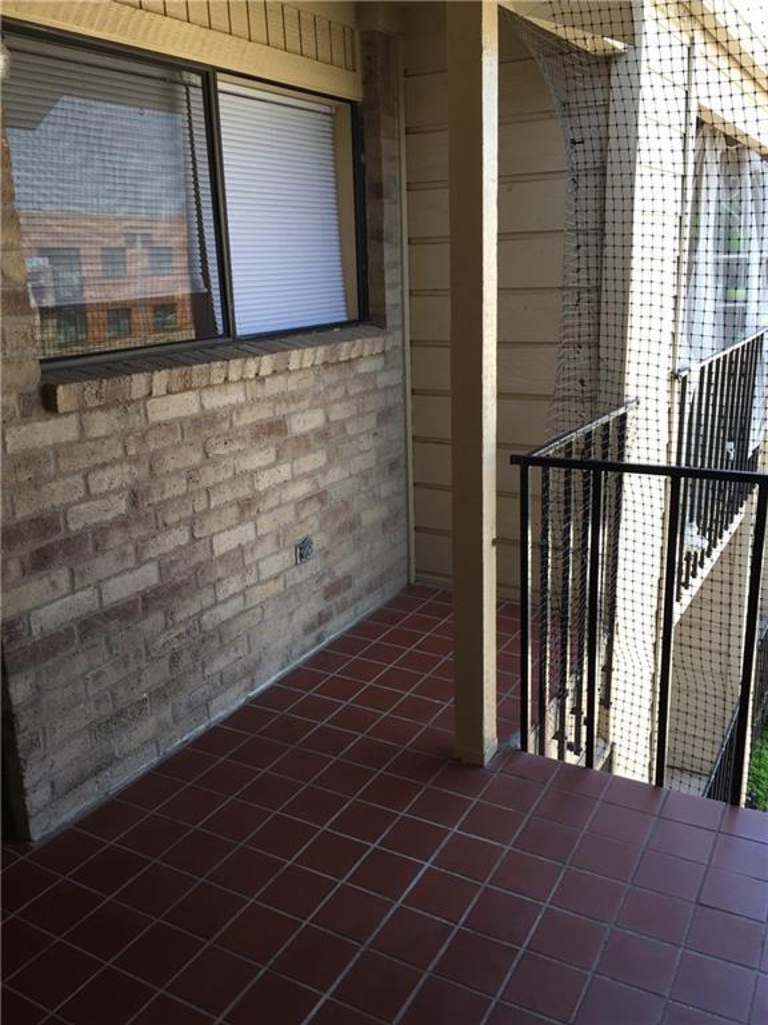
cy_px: 512
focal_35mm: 29
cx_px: 384
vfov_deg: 61.7
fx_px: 858
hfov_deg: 48.2
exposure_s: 1/120
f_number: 2.2
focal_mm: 4.15
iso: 32
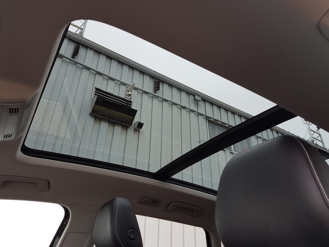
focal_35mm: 26
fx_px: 247
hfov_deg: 67.3
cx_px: 164
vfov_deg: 53.1
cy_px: 124
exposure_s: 1/100
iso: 64
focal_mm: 4.2
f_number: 1.7
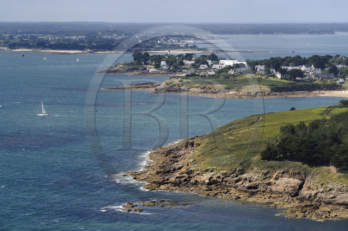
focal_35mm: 135
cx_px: 174
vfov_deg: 10.1
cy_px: 116
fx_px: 1304
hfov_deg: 15.2
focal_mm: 135
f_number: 9
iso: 400
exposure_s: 1/1000
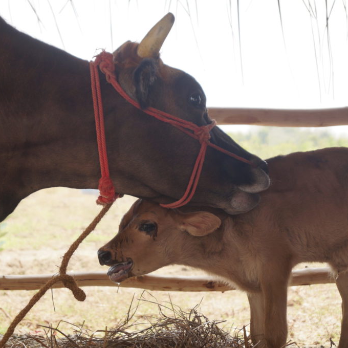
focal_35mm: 96
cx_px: 159
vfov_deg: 18.1
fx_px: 1092
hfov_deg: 18.1
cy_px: 174
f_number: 7.1
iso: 100
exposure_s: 1/125
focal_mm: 50
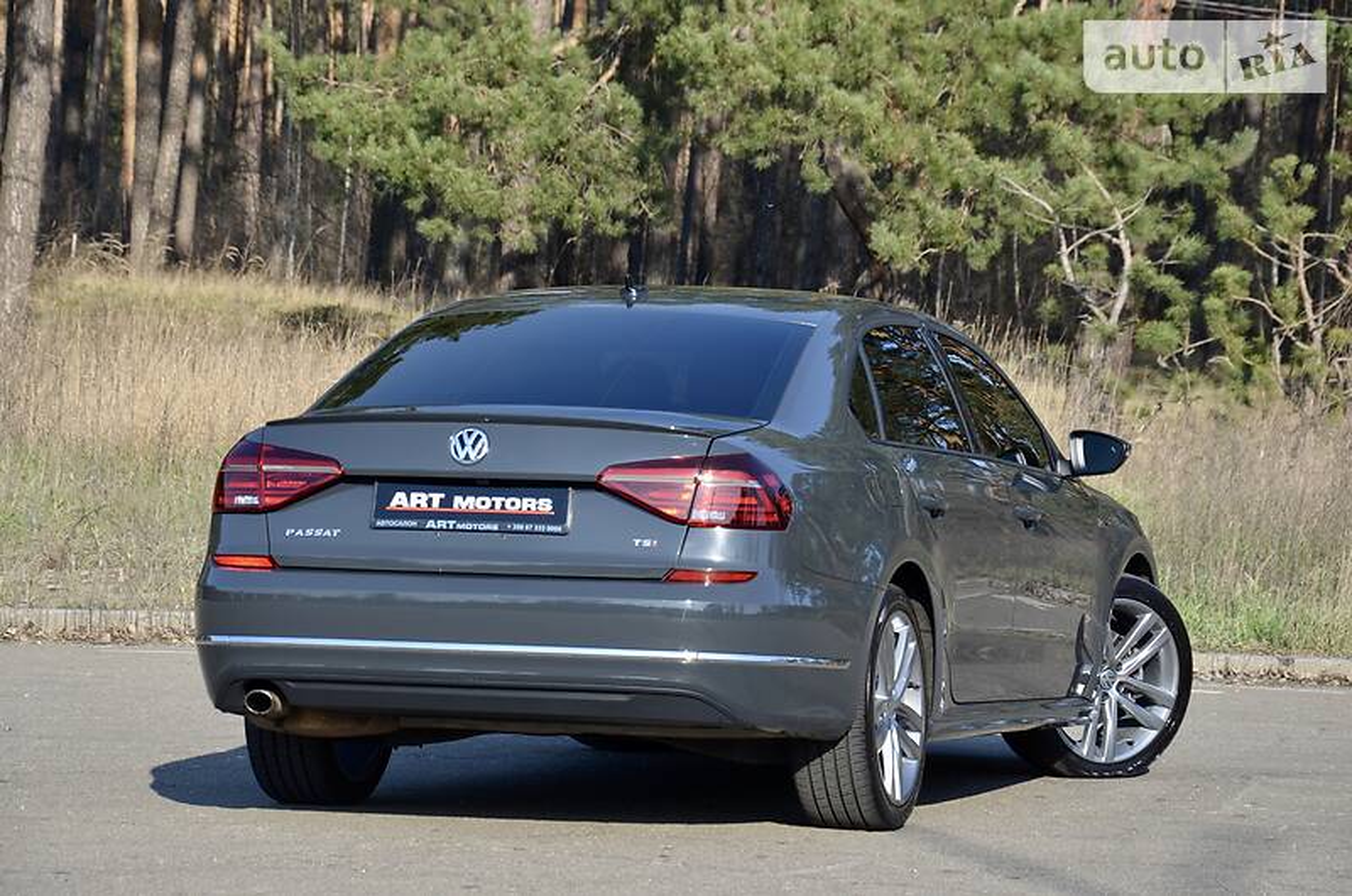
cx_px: 676
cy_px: 448
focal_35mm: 147
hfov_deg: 14.0
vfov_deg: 9.3
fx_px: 5510
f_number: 8
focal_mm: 98
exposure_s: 1/250
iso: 180
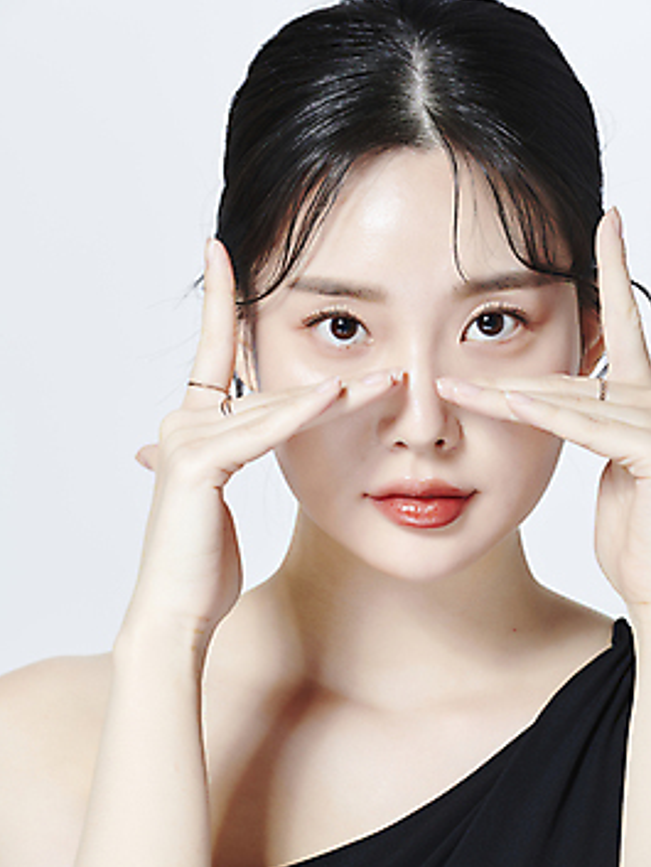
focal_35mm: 218
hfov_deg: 6.8
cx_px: 326
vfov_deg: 9.1
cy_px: 432
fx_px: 5463
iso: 64
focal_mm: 200
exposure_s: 1/125
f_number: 11
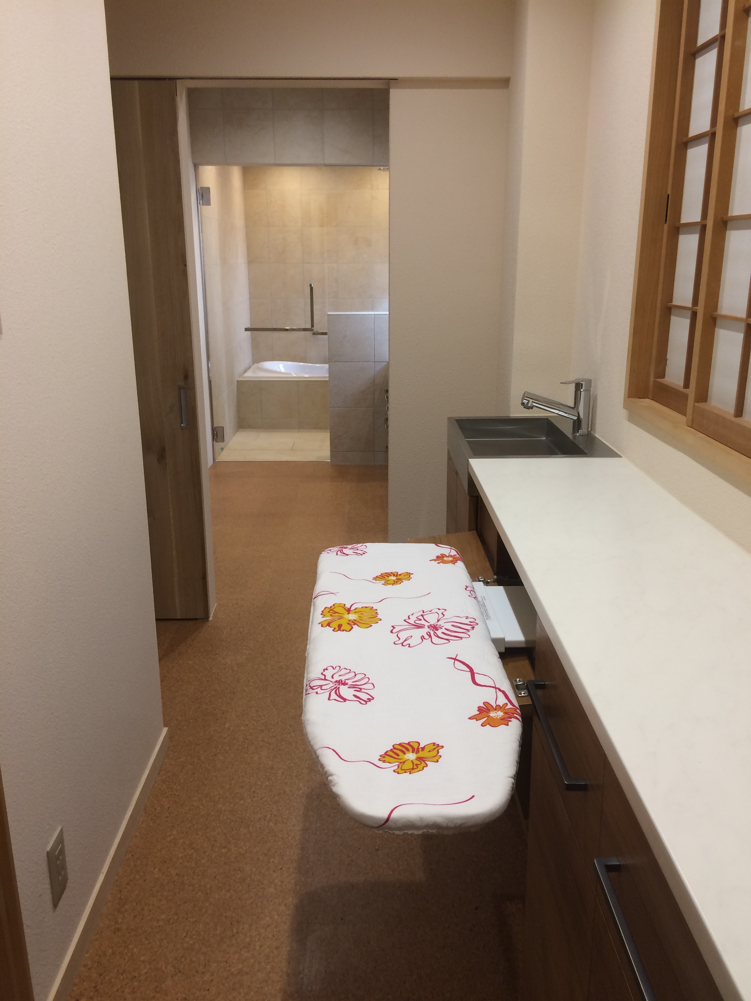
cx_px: 376
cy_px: 500
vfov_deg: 61.7
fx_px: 839
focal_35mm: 29
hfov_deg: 48.2
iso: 50
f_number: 2.2
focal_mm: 4.15
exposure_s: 1/30
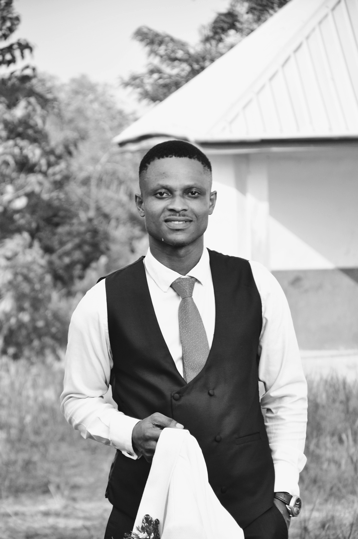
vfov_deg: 13.1
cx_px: 179
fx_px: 2355
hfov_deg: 8.7
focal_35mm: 158
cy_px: 270
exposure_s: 1/250
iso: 200
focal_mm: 105
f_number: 5.6
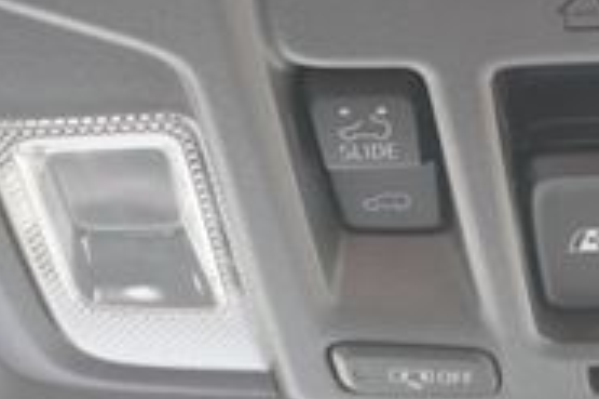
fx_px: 1729
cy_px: 107
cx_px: 512
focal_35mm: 104
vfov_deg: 13.1
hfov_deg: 19.4
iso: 1250
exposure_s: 1/60
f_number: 4
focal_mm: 20
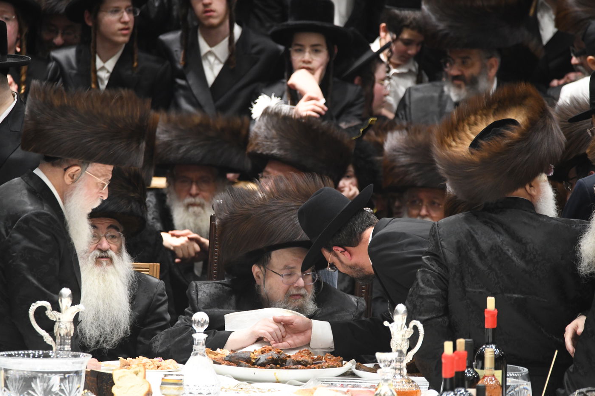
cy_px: 198
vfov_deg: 2.3
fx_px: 9949
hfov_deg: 3.4
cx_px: 297
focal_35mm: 602
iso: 4000
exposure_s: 1/100
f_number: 6.3
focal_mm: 600
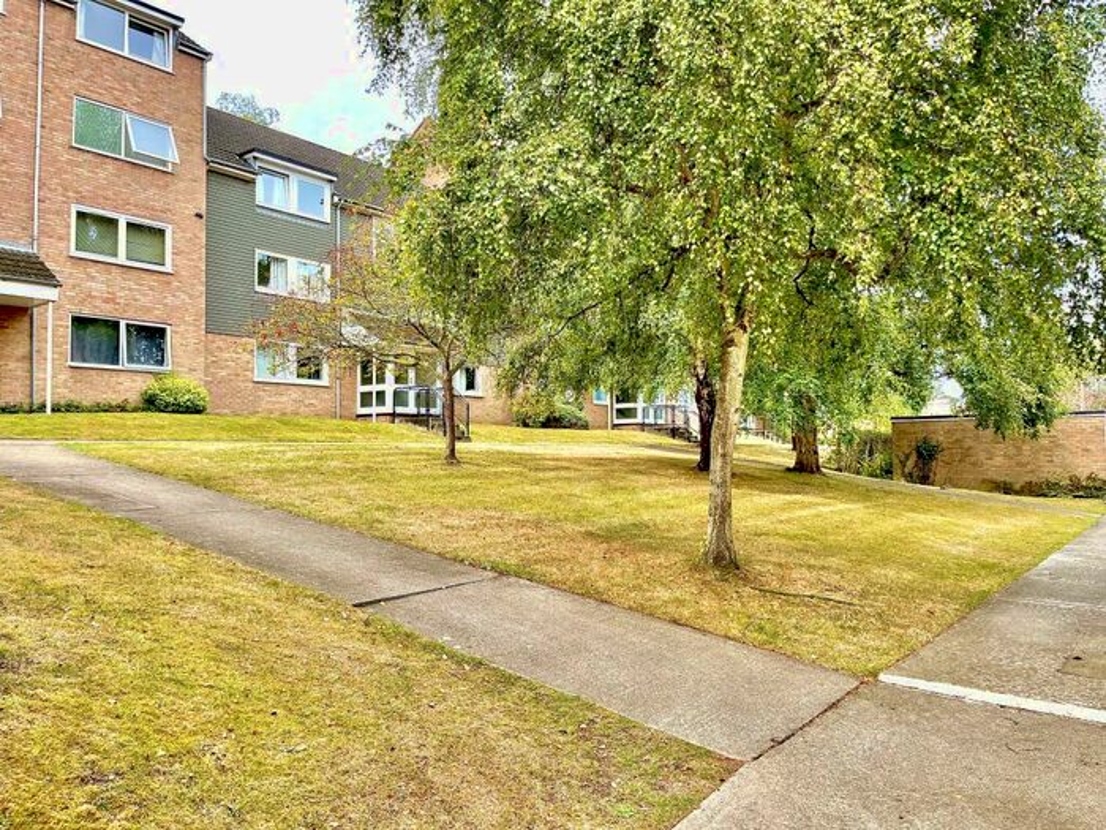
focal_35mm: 26
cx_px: 553
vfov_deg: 53.1
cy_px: 415
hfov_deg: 67.3
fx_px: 831
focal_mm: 5.1
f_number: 1.6
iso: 50
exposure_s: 1/437
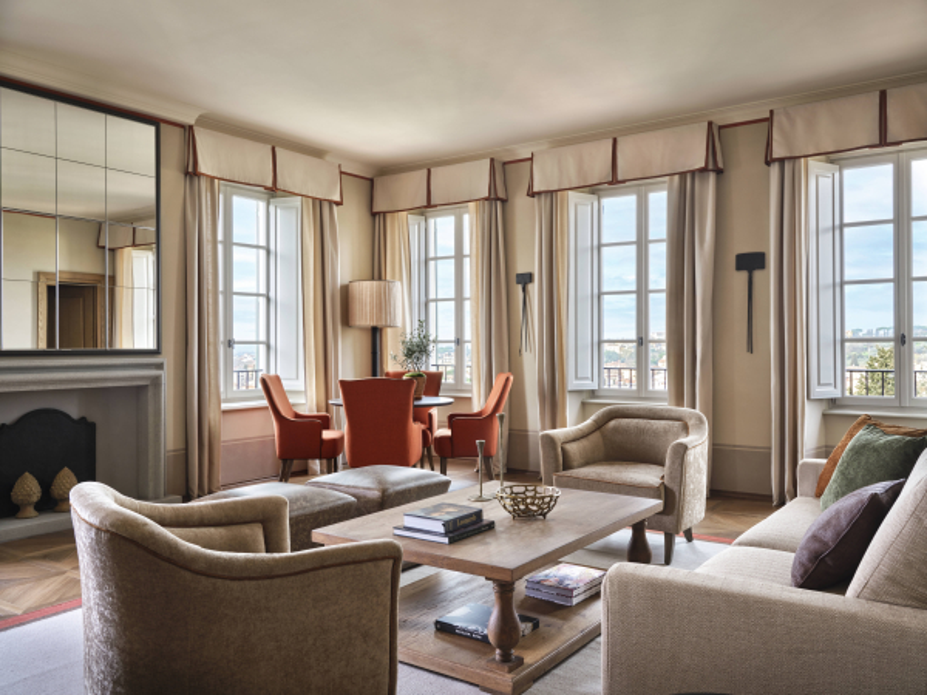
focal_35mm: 29
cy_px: 348
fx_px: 777
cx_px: 464
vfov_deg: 48.2
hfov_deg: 61.7
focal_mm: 36.2
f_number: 16
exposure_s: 1/25
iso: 400
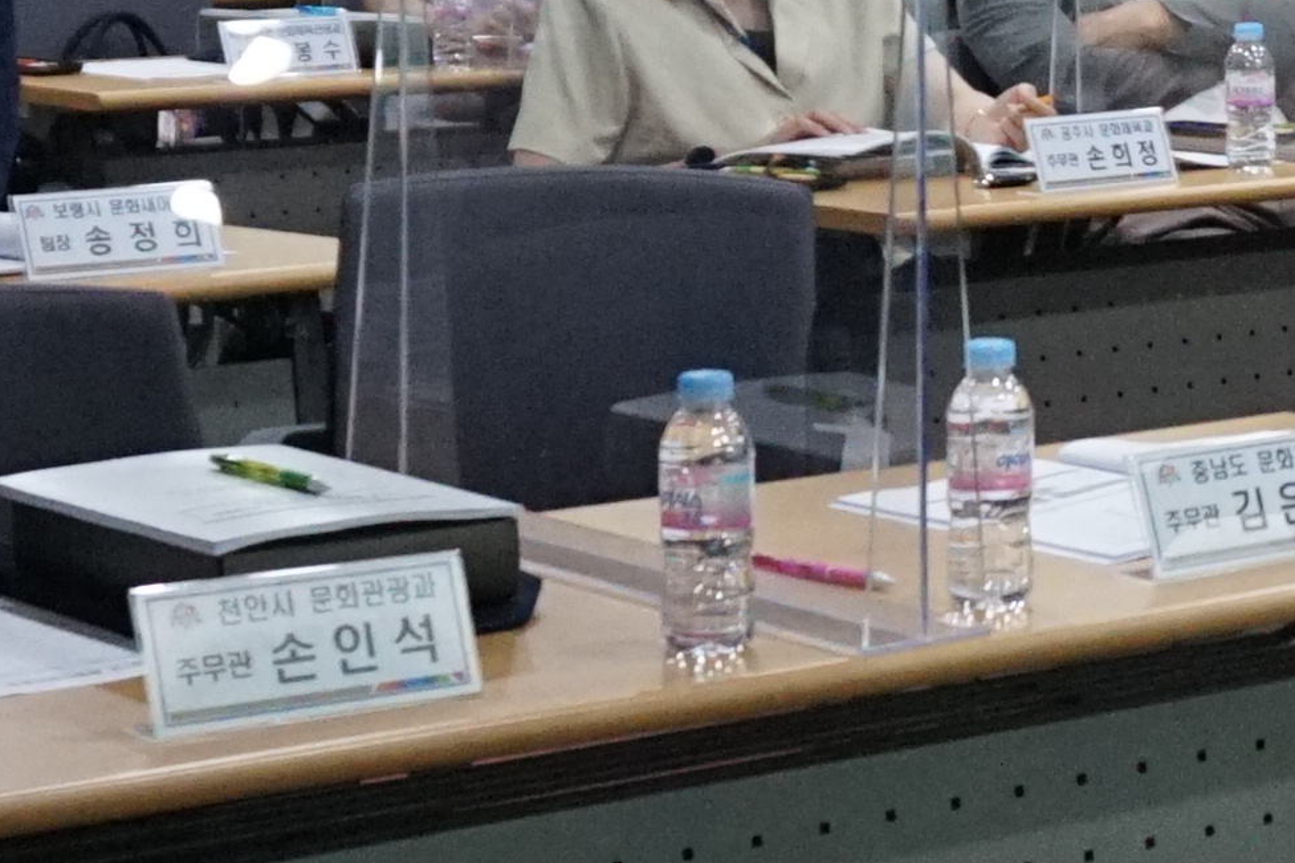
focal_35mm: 134
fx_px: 4819
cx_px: 1531
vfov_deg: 10.1
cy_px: -72
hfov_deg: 14.8
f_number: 3.5
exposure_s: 1/160
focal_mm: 16
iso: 1600
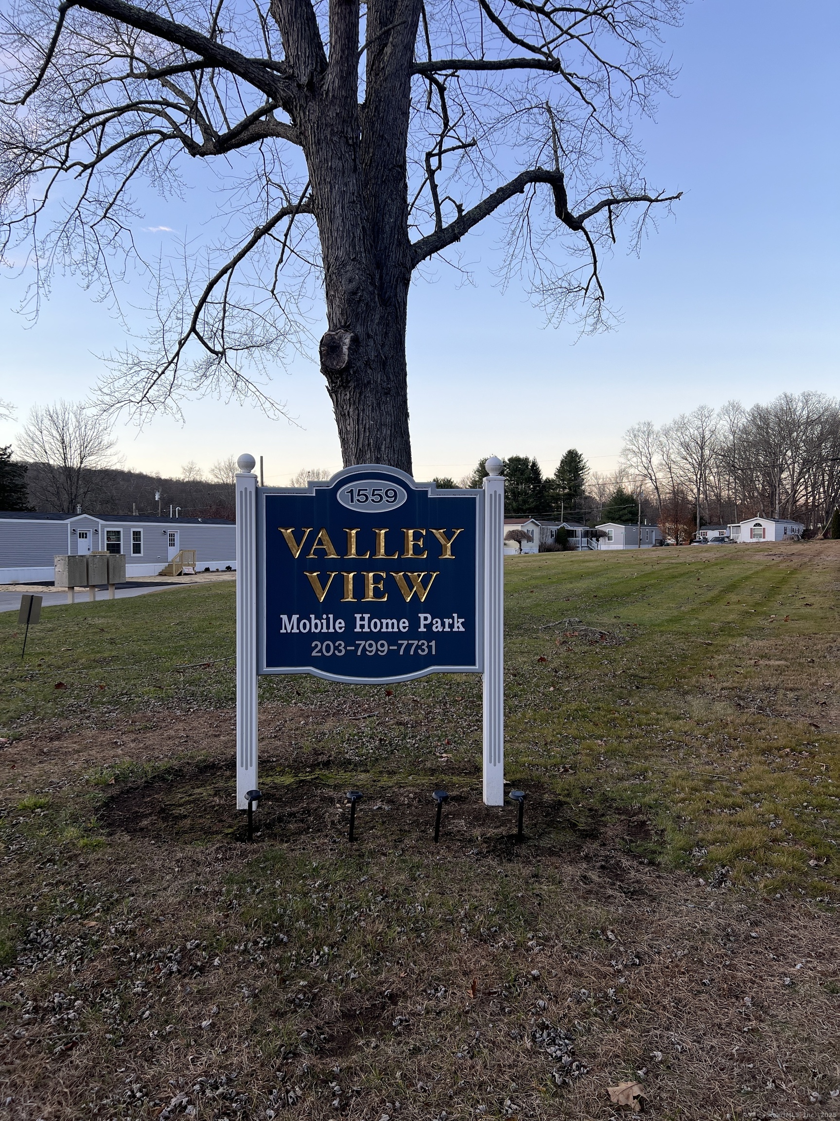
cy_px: 560
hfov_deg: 53.1
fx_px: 841
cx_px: 420
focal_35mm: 26
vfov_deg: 67.3
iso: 40
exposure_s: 1/186
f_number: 1.5
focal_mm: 5.7
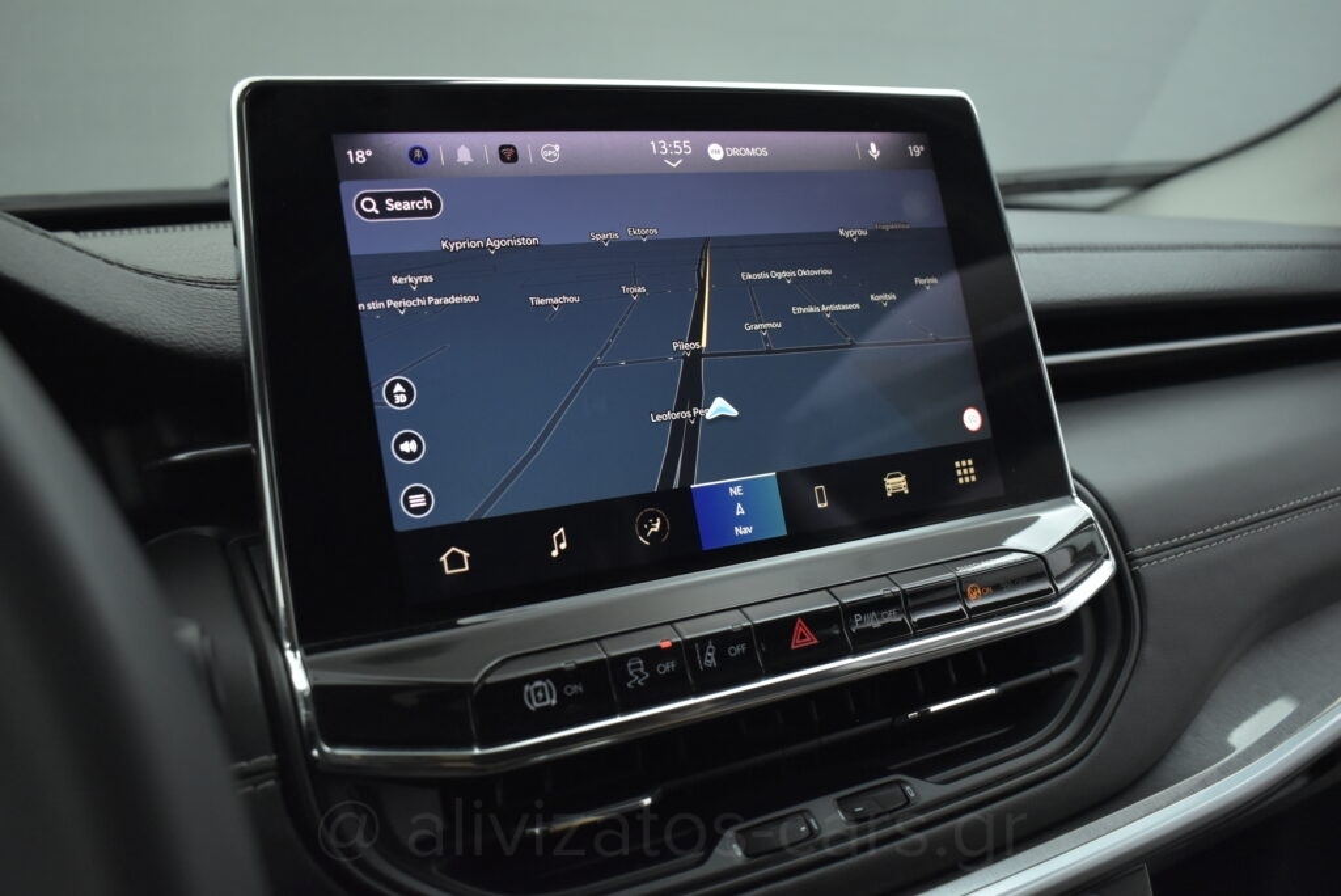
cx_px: 670
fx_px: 1174
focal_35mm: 32
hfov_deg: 59.5
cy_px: 448
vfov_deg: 41.8
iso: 1600
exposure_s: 1/125
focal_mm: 21
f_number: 3.8
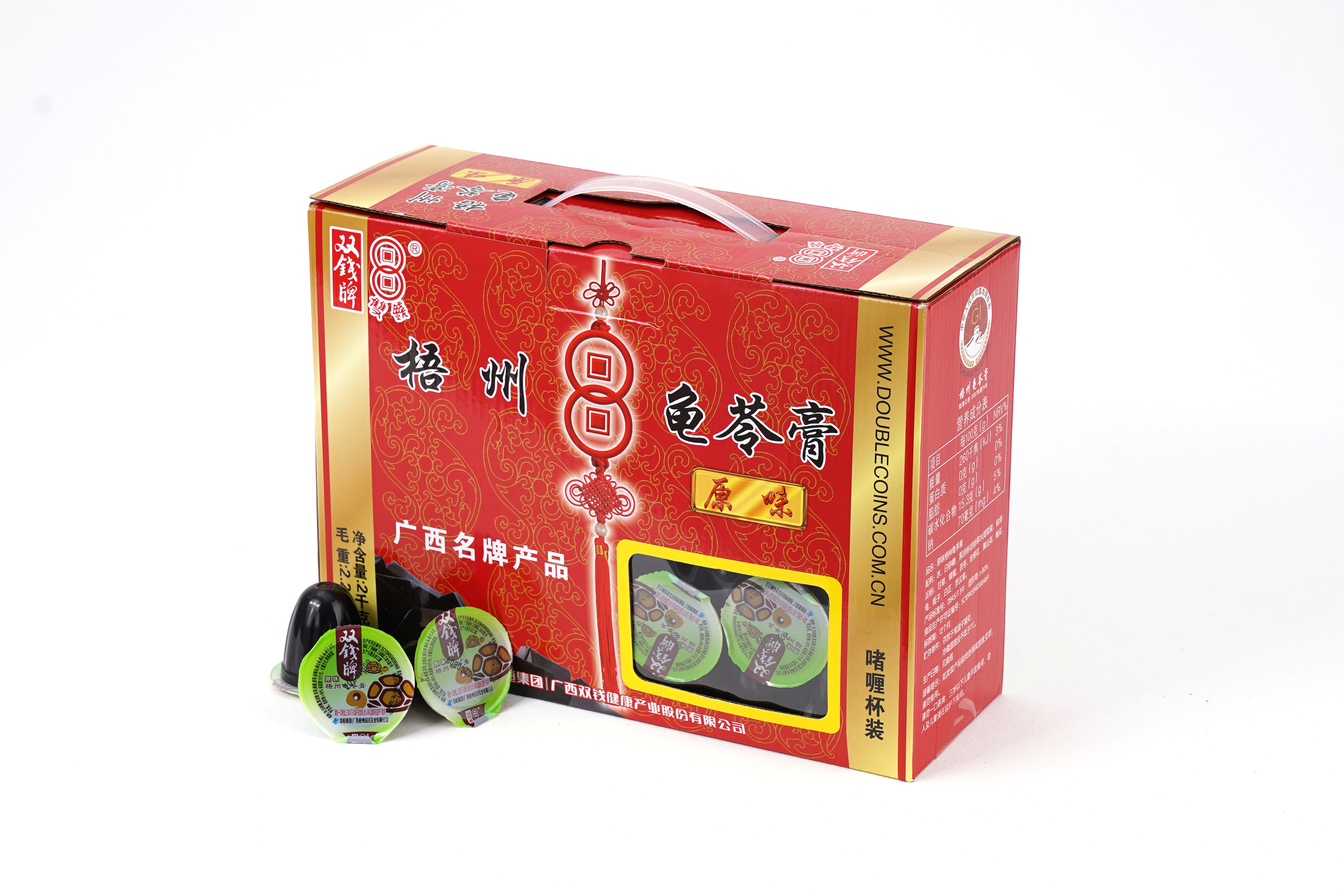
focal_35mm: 105
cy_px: 448
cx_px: 672
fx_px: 3920
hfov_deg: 19.5
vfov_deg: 13.0
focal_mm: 70
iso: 100
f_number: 9
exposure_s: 1/100
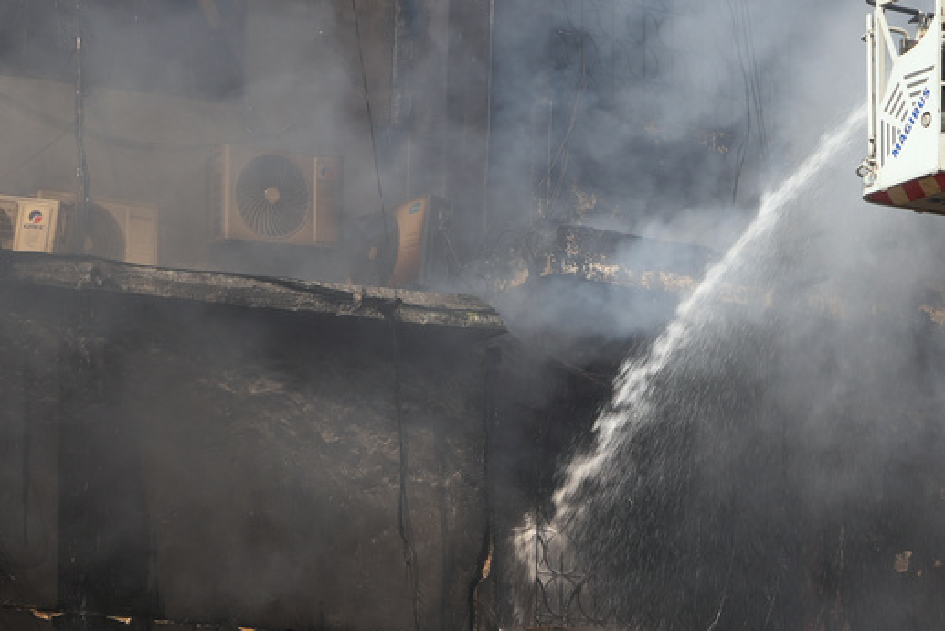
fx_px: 5251
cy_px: 374
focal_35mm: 200
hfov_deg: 10.3
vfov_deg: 6.9
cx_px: 589
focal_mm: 101
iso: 80
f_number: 5.6
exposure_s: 1/125
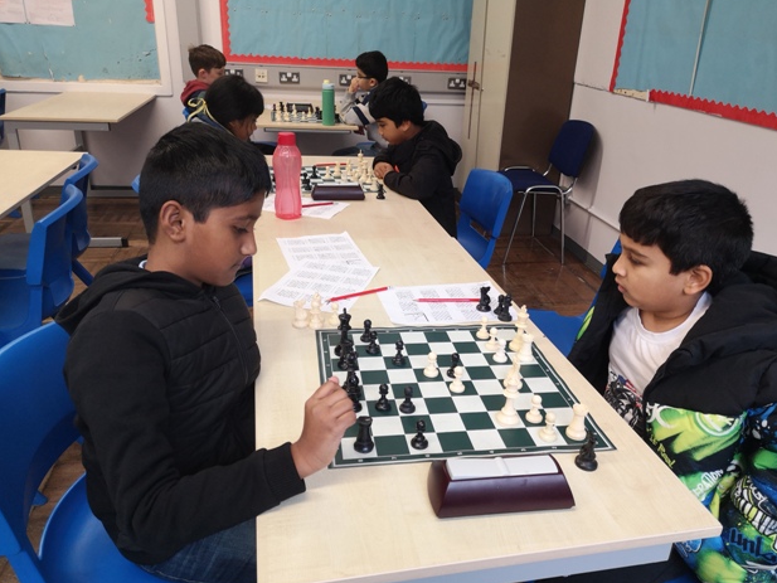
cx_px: 402
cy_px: 293
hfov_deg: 63.4
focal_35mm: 28
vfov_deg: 49.8
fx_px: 629
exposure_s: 1/100
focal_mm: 3.95
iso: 125
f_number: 1.8
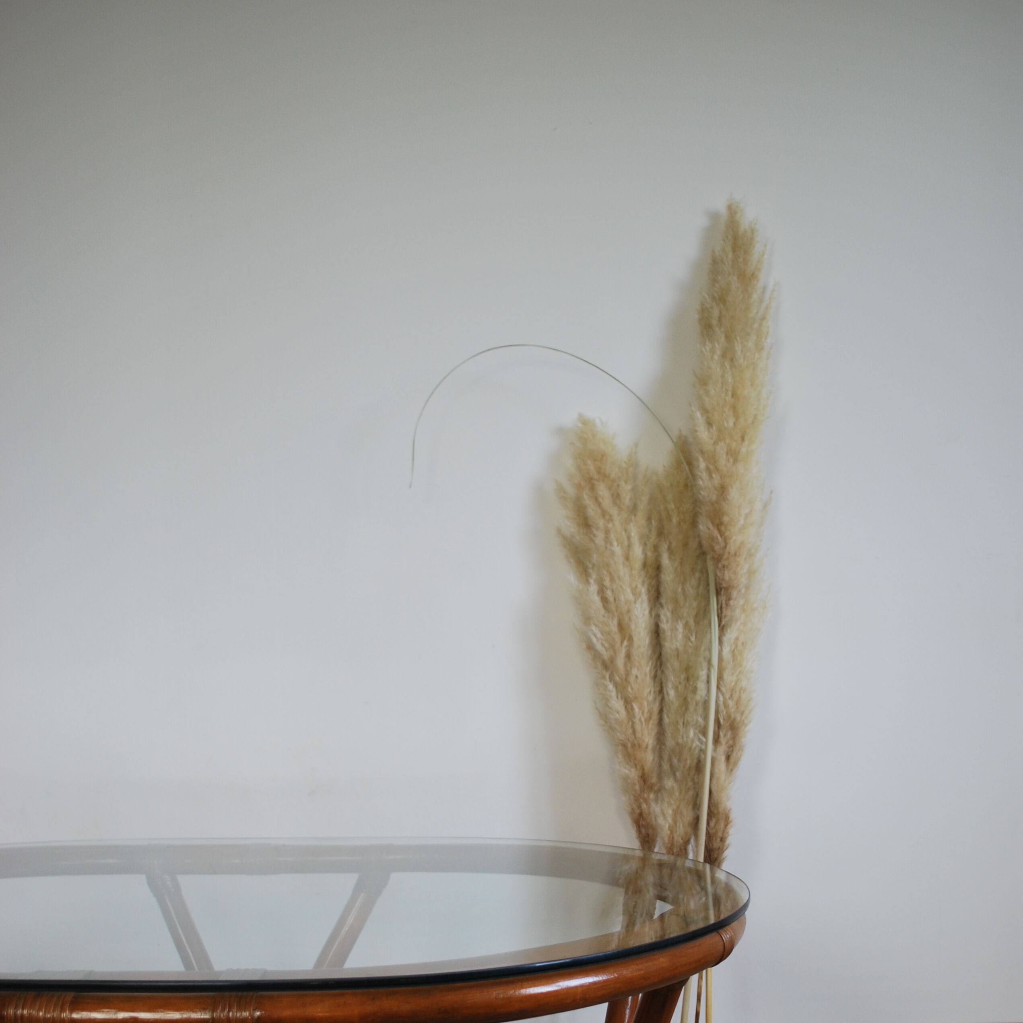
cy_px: 760
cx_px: 515
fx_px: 1170
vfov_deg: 45.7
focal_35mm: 35
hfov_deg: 47.2
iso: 200
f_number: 3.5
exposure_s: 1/40
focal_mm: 18
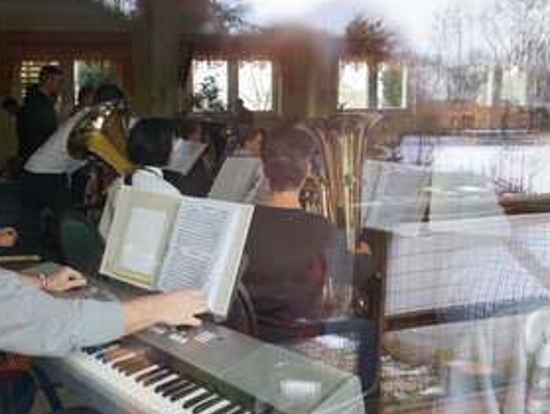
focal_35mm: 33
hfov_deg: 53.7
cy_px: 201
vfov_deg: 43.0
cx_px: 164
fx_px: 525
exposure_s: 1/160
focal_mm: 16
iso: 640
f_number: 4
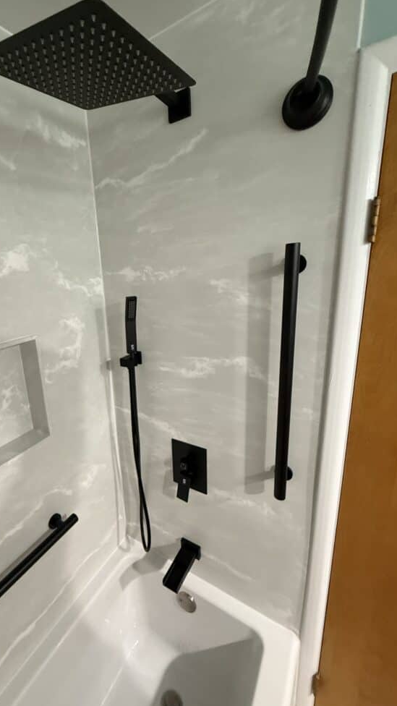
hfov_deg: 65.7
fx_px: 299
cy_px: 345
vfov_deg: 99.4
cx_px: 140
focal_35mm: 16
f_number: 2.2
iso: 400
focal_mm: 2.22
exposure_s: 1/60
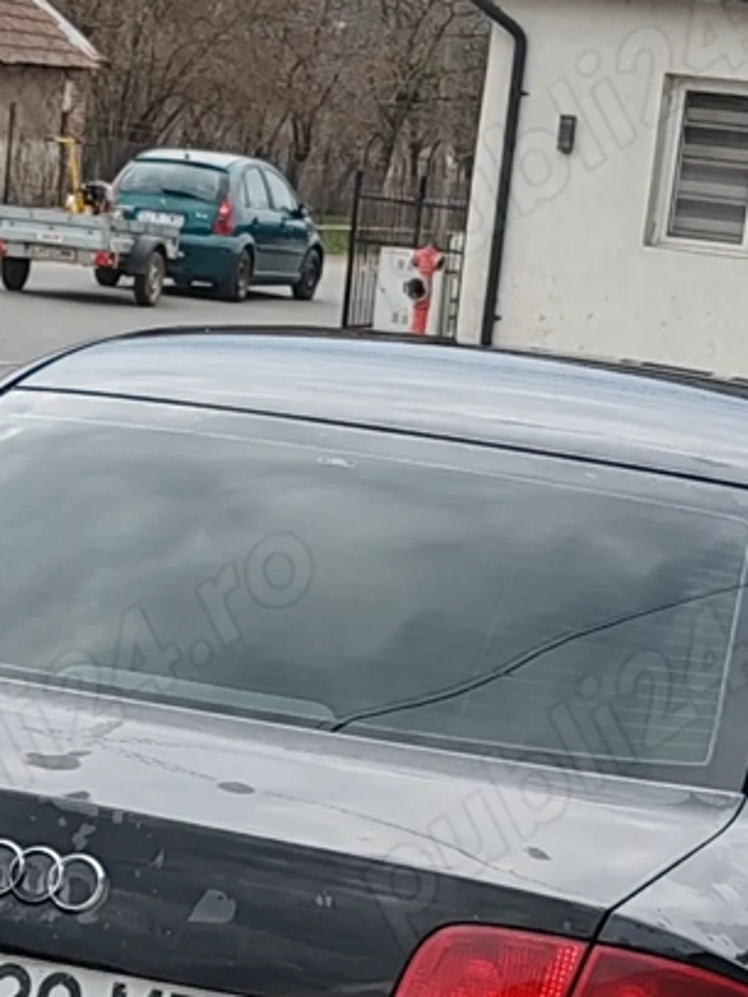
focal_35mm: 121
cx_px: 335
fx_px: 3486
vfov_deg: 16.1
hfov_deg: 12.2
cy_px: 860
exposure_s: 1/250
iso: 50
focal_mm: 6.12
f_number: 1.9
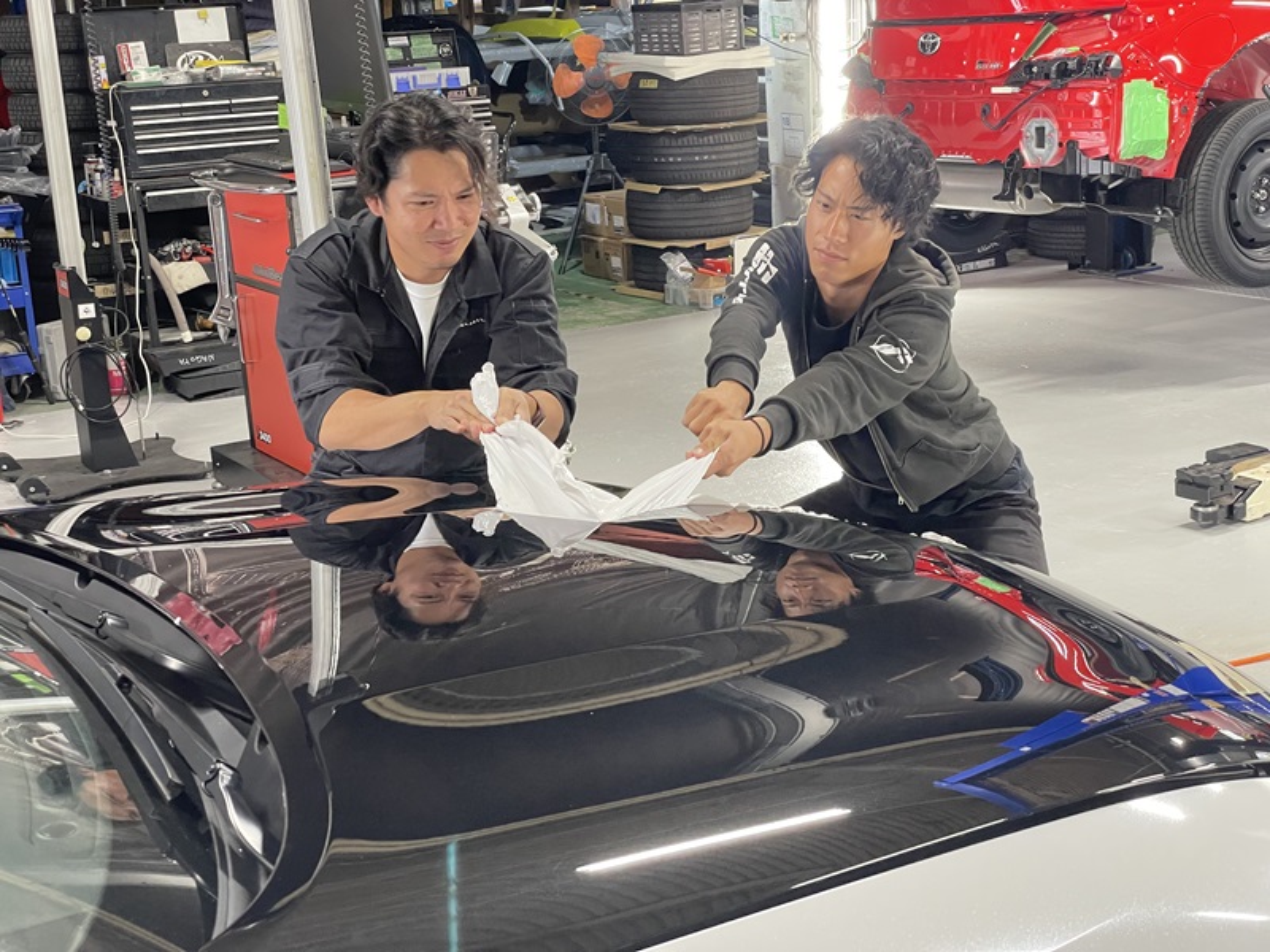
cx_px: 635
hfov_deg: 36.8
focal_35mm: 52
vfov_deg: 28.0
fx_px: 1908
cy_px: 476
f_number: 2
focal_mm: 6
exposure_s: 1/60
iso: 250
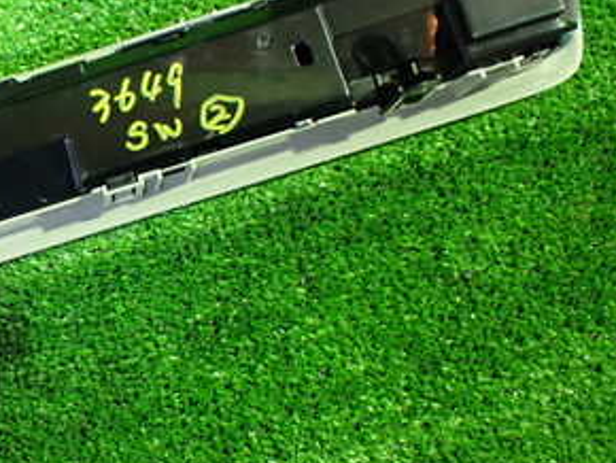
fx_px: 1104
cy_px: 238
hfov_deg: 29.2
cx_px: 4
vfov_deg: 23.7
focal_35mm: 62
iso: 1000
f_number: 2.3
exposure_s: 1/30
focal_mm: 5.4
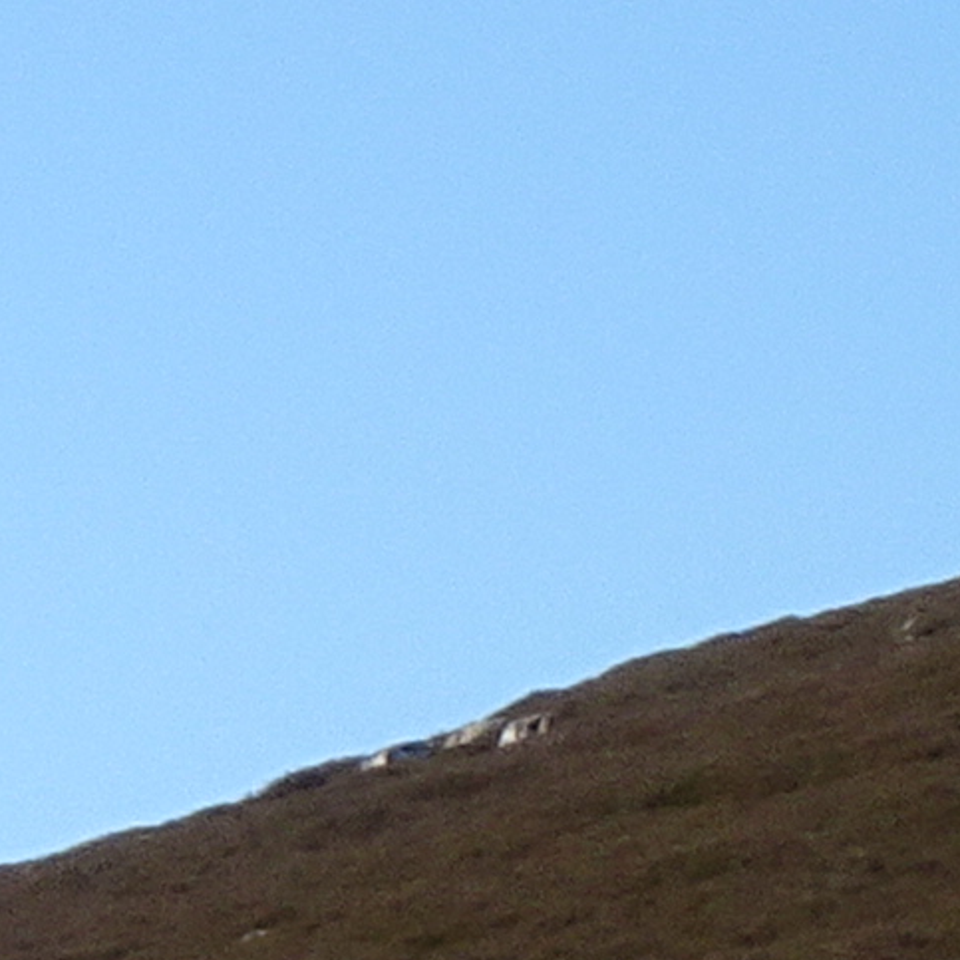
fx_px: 16316
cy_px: 1916
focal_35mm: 520
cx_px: -2180
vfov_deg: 3.3
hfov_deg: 3.3
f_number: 4.5
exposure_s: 1/500
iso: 80
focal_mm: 9.87
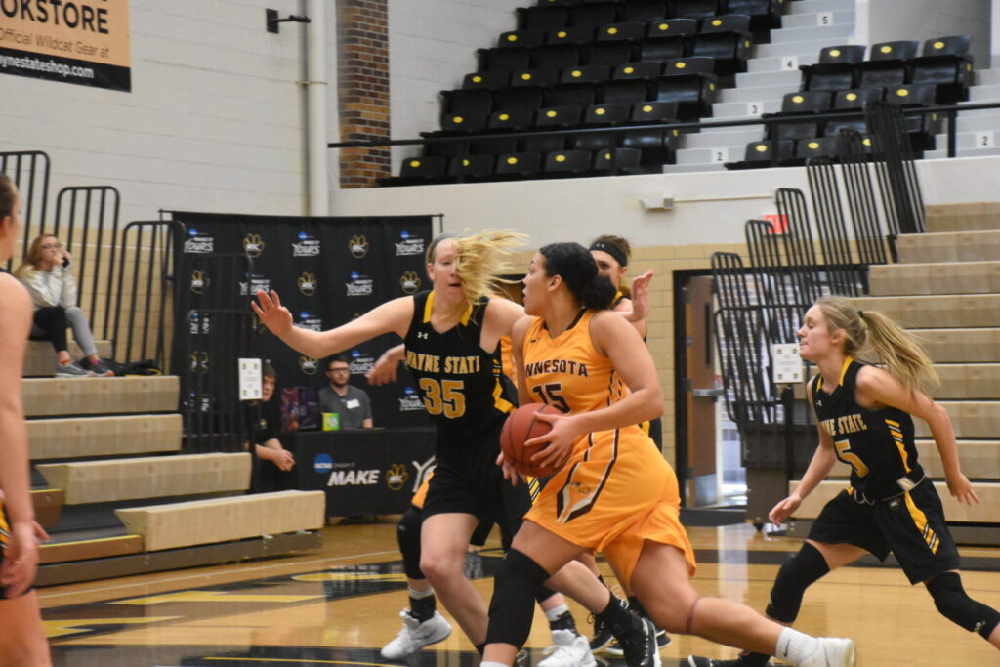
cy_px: 334
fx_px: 3125
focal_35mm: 112
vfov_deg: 12.2
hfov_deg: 18.2
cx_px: 500
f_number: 7.1
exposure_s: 1/320
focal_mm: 75
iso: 5000
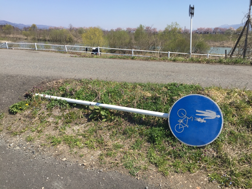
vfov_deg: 48.2
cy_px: 94
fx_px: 211
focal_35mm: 29
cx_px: 126
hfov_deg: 61.7
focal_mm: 4.15
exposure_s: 1/1883
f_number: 2.2
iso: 32
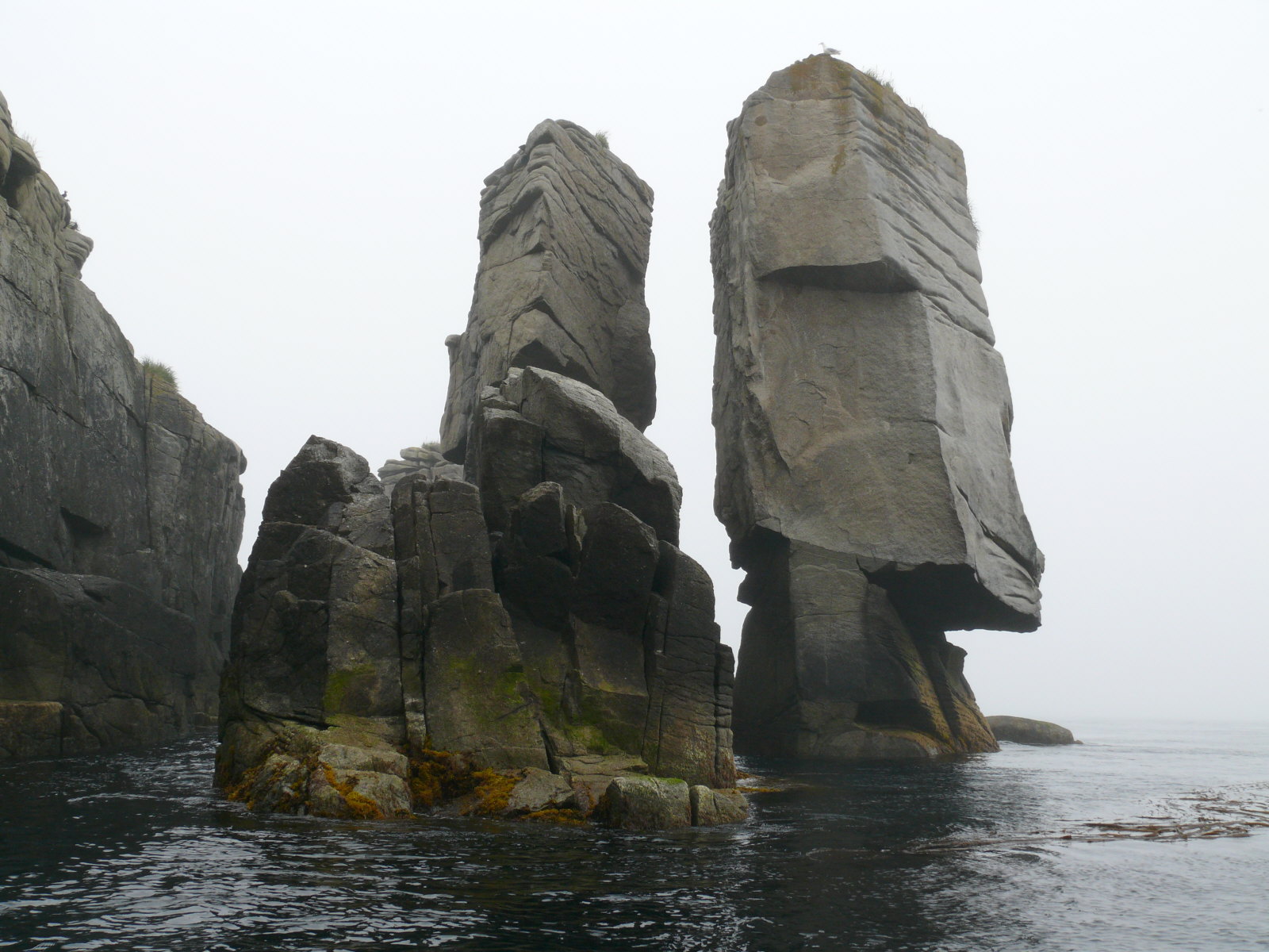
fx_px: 1283
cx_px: 634
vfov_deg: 40.7
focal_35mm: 35
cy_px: 476
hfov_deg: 52.6
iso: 100
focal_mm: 7.4
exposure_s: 1/200
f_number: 5.6
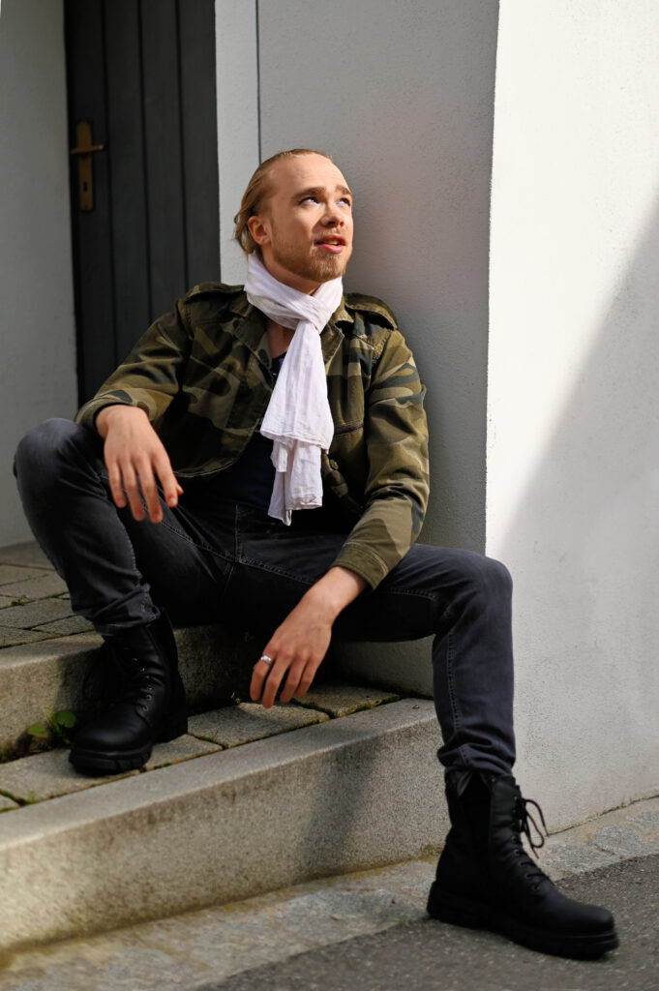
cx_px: 330
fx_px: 1375
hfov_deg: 26.9
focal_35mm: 50
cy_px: 496
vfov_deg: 39.6
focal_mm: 50
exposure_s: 1/2500
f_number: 2
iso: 79
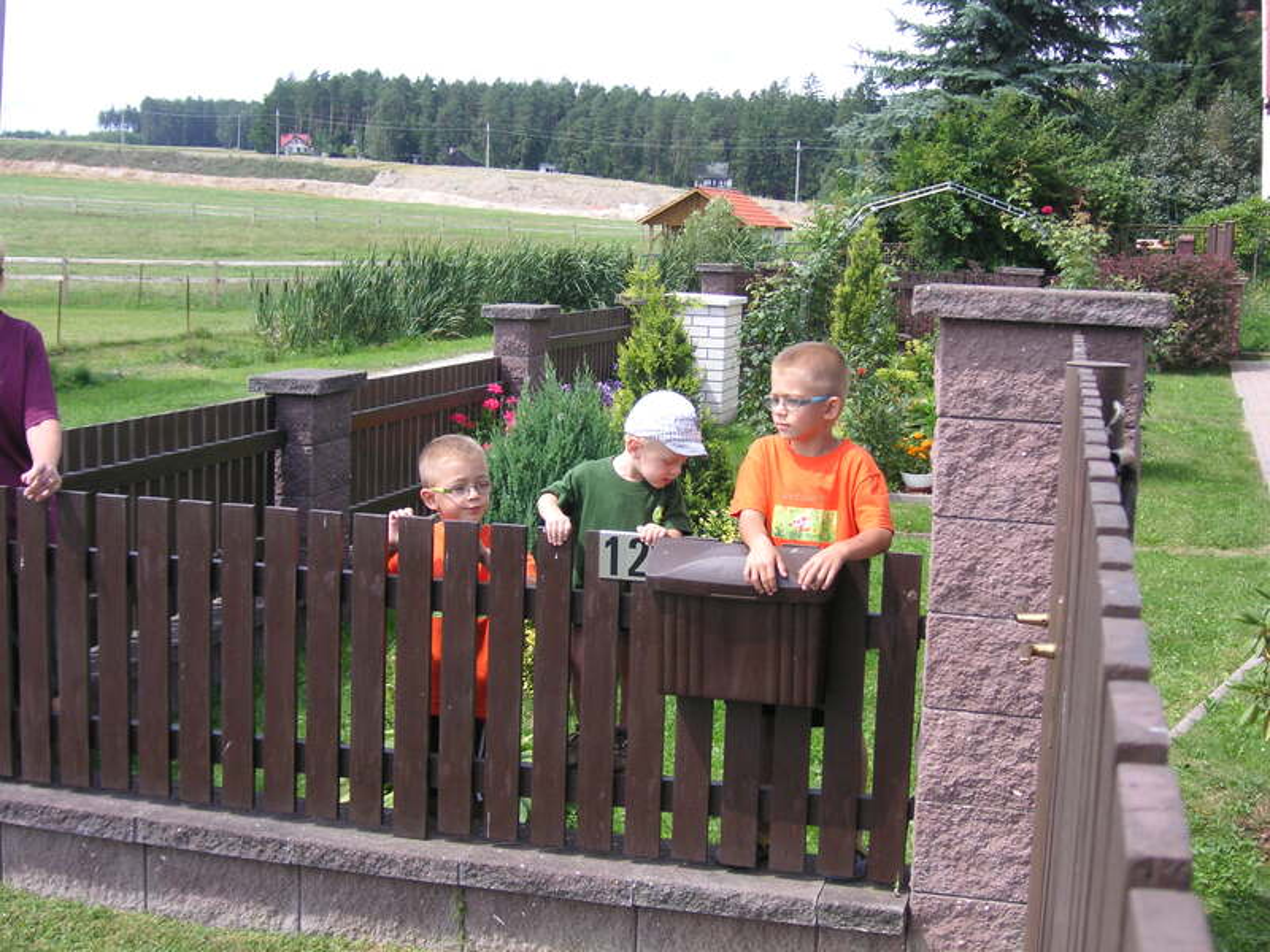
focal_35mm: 50
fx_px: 1834
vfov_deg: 29.1
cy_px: 476
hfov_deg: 38.2
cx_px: 635
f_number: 3.4
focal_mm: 8.4
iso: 50
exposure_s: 1/350
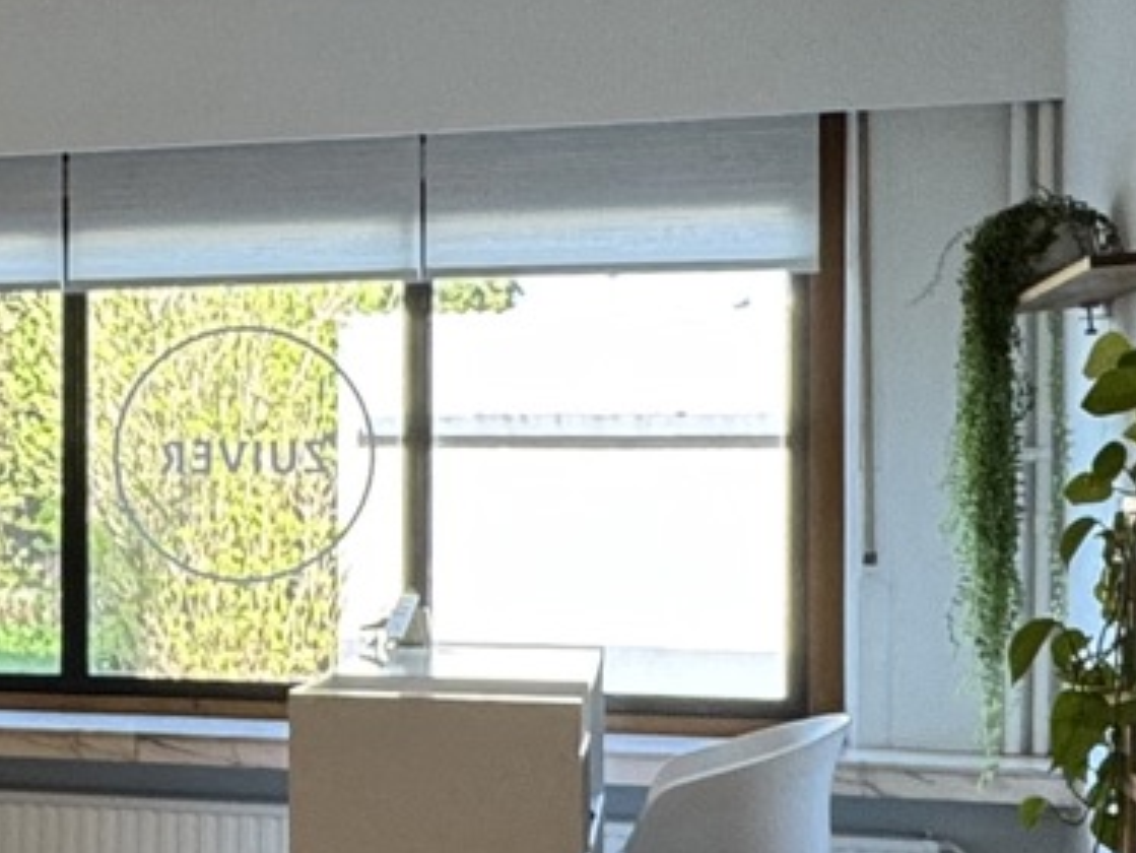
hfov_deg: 24.2
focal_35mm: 72
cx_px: -268
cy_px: 500
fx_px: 2364
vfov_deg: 20.4
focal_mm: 2.22
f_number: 2.2
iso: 100
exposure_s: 1/100
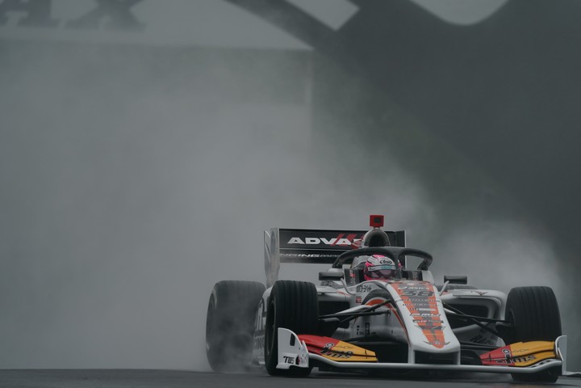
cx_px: 290
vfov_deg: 2.3
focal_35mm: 600
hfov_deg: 3.4
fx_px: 9683
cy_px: 194
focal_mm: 600
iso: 320
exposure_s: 1/800
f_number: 8
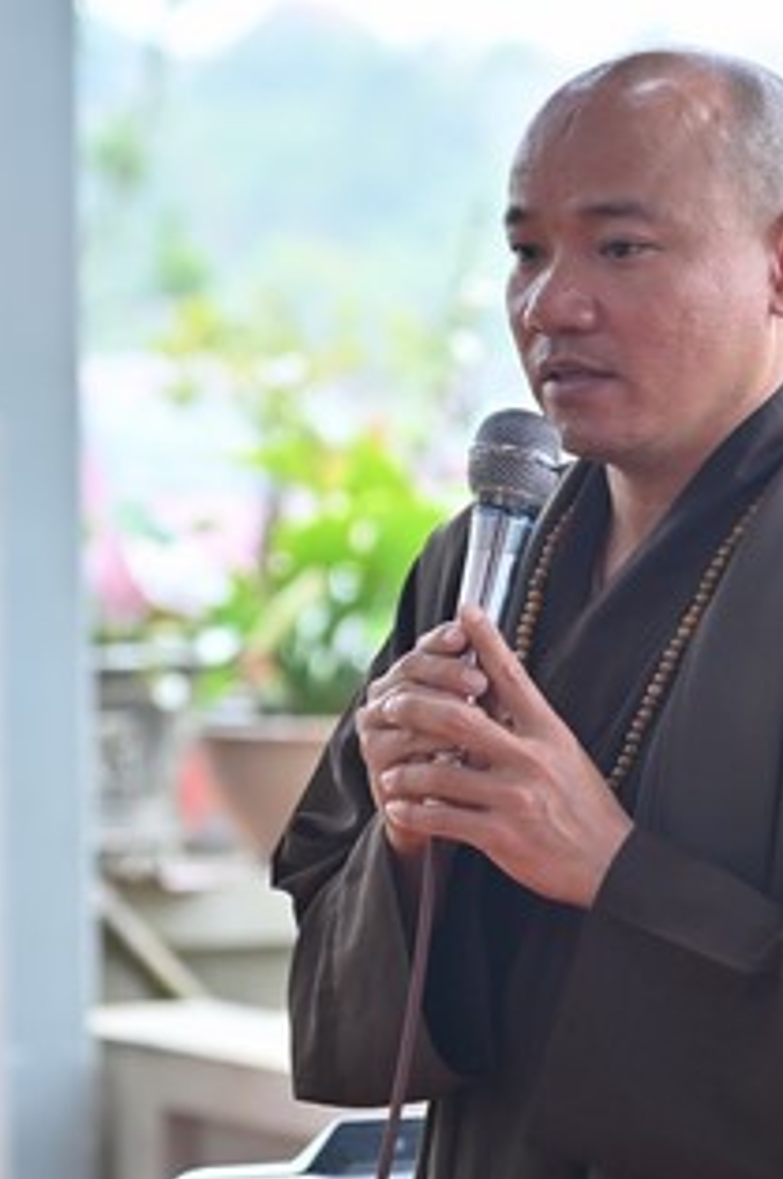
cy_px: 730
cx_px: 581
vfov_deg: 8.3
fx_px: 8117
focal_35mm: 248
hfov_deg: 5.5
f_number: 4.5
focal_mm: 120
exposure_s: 1/125
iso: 800
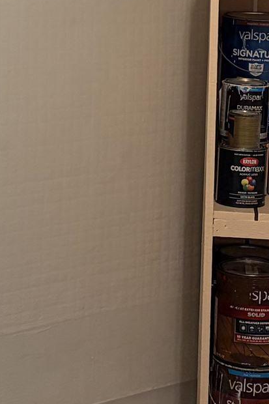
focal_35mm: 134
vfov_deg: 14.9
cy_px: -40
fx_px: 1503
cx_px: 122
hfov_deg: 10.2
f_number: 1.6
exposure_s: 1/131
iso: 125
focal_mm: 5.96
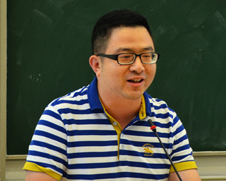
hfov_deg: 14.5
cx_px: 121
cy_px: 104
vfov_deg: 11.6
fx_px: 890
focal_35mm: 133
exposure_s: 1/30
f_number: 4.8
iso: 400
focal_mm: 52
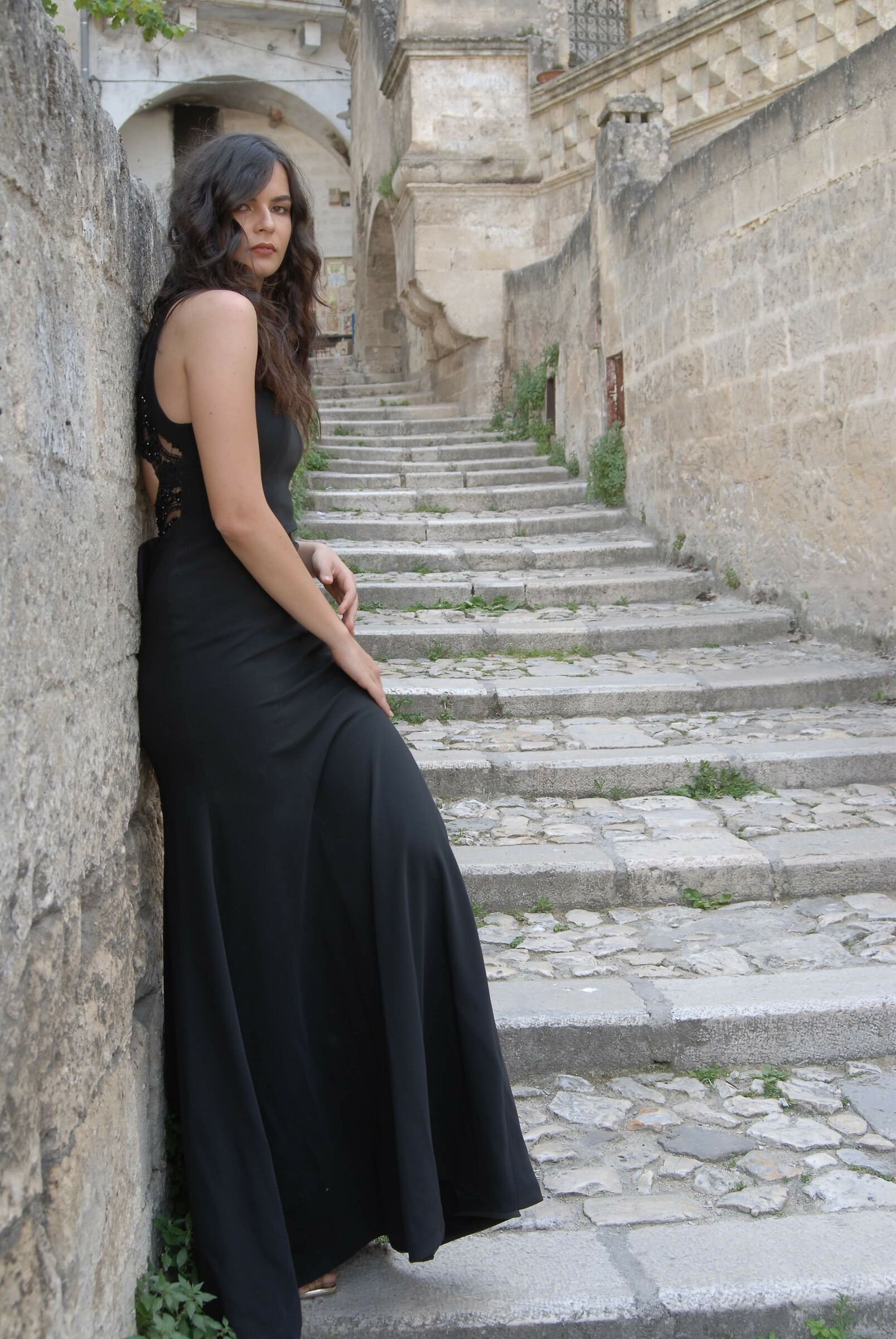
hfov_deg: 32.0
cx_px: 448
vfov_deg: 46.3
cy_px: 670
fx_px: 1563
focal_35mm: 42
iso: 100
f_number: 5.6
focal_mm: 28
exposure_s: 1/80
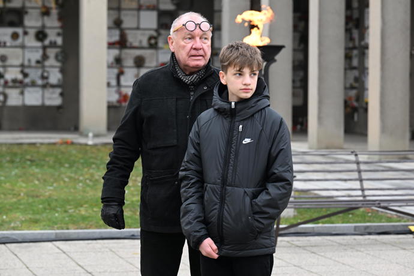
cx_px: 207
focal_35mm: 130
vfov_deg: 10.5
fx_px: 1495
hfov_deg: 15.8
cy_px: 138
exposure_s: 1/320
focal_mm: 130
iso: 1000
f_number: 6.3
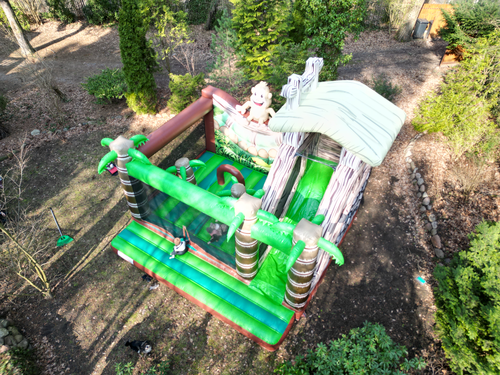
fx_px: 347
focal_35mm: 24
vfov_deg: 56.8
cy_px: 188
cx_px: 250
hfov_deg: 71.6
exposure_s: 1/500
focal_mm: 6.72
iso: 120
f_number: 1.7
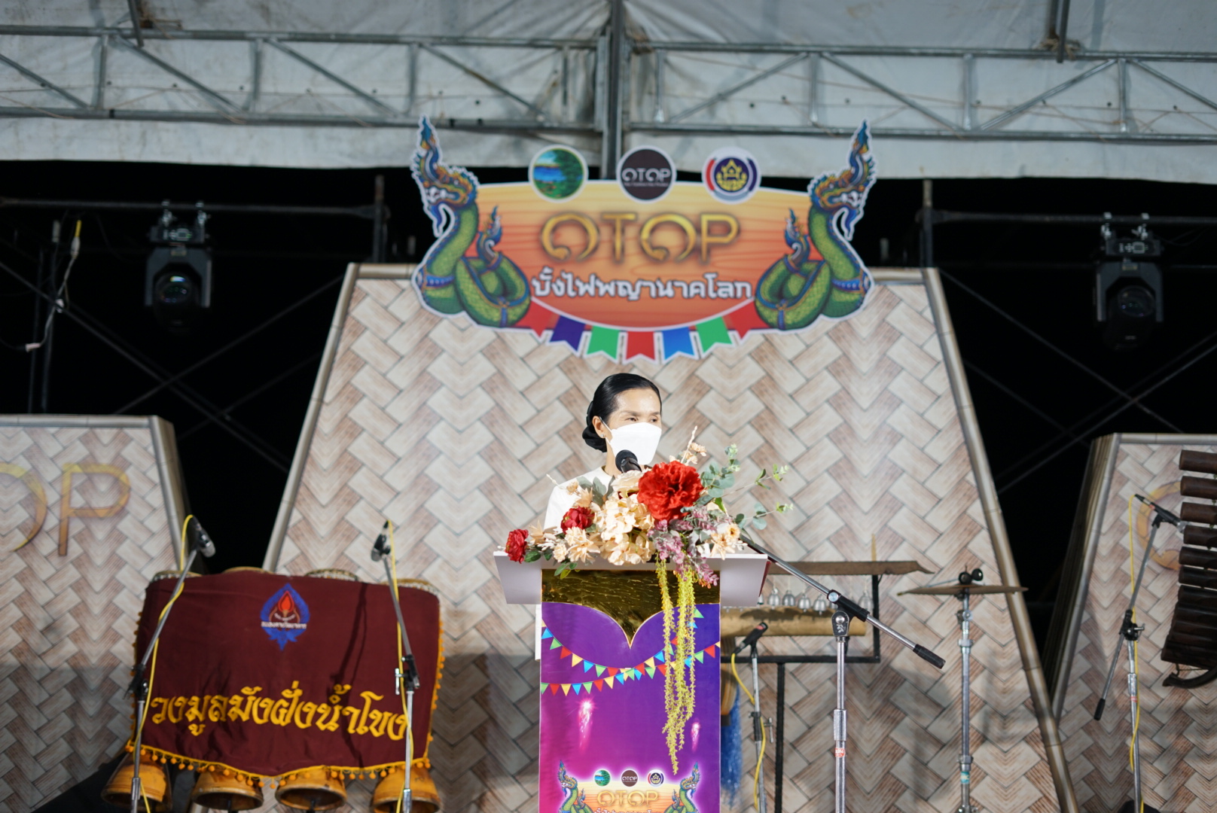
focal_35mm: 50
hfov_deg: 39.6
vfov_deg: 27.0
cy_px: 406
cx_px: 608
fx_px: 1691
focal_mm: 50
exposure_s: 1/200
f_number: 2
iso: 400
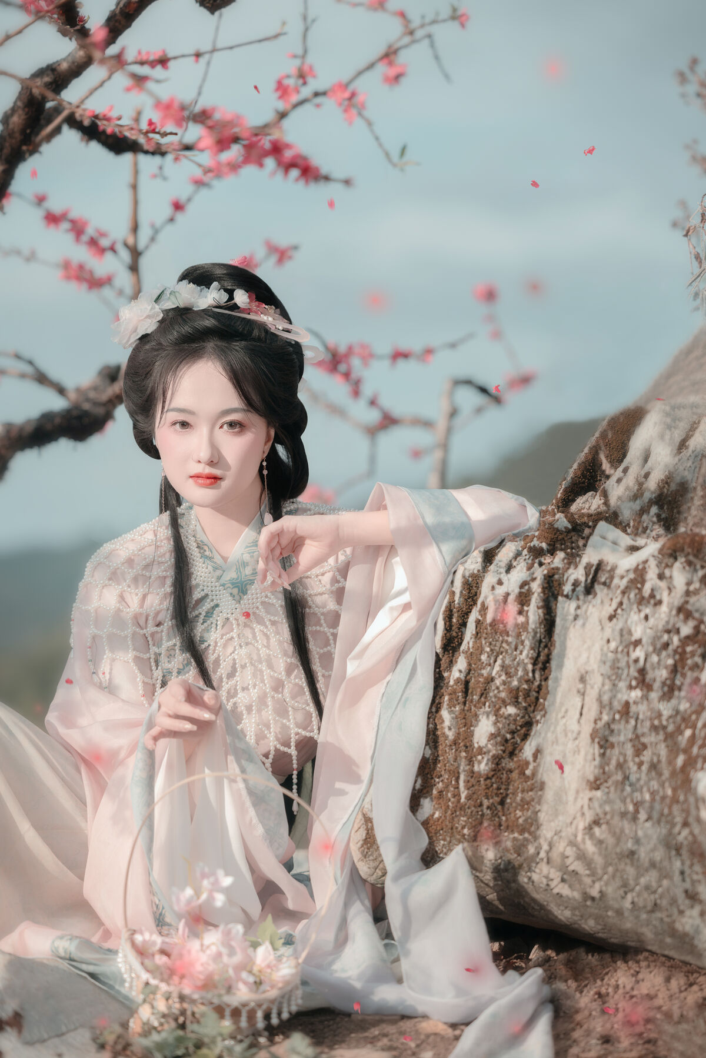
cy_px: 529
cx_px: 353
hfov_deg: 11.1
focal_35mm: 123
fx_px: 3617
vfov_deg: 16.6
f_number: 2.8
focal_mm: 124
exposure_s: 1/640
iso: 50
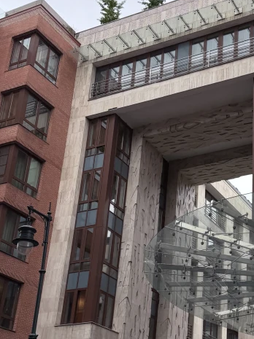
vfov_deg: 31.1
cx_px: 206
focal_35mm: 62
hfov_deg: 23.3
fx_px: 607
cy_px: 211
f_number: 1.78
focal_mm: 6.76
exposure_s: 1/813
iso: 80
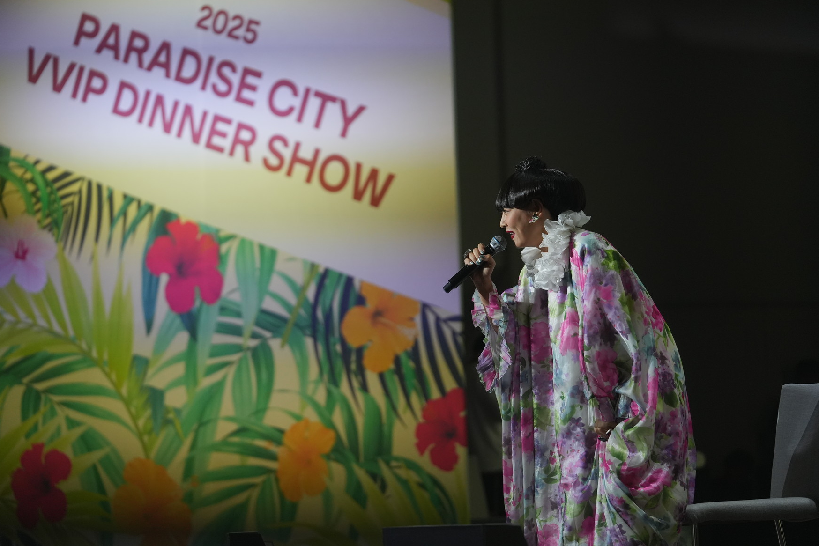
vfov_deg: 11.1
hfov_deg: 16.6
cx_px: 376
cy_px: 248
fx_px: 2799
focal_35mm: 123
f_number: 2.8
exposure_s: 1/2000
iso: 3200
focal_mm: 112
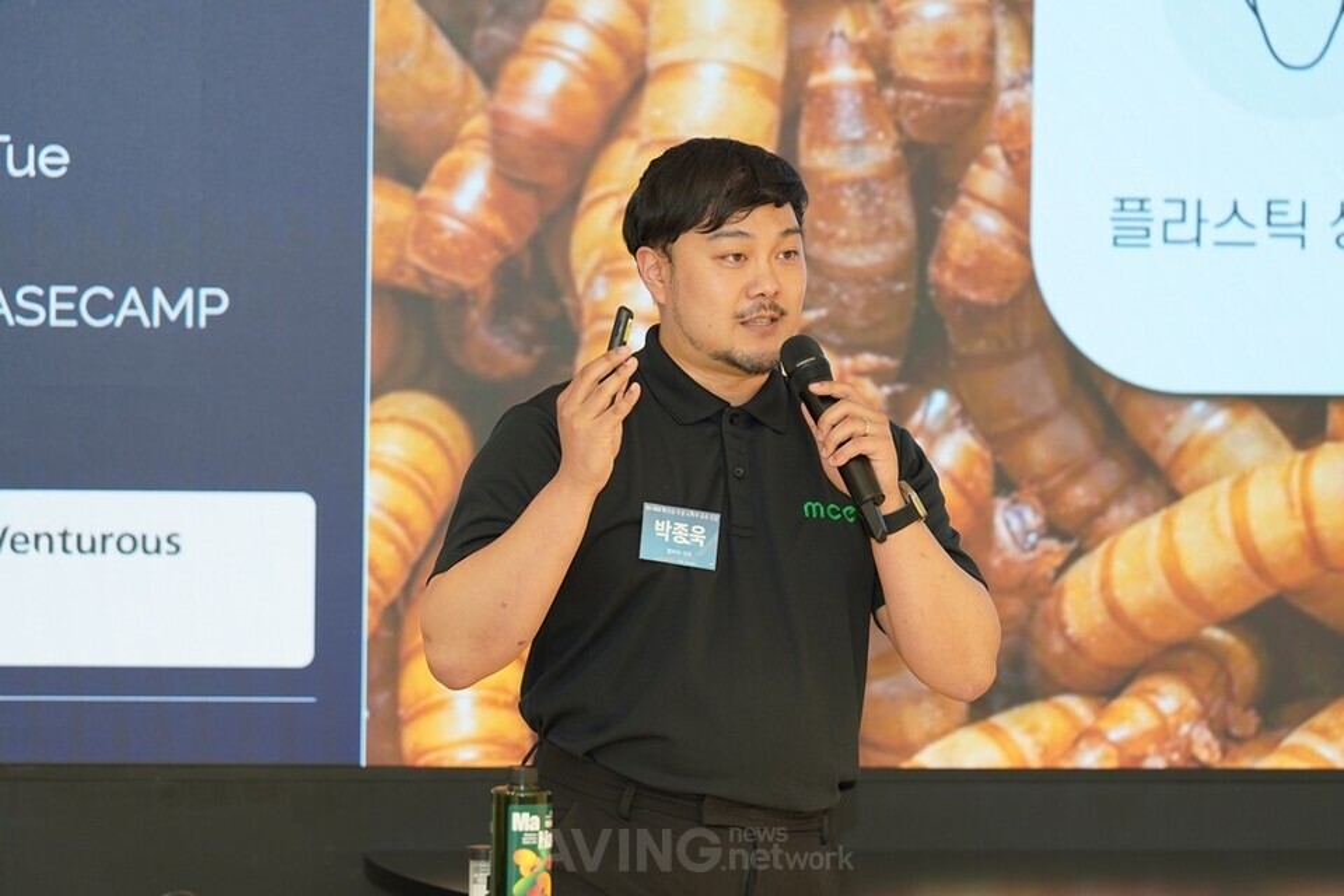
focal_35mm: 131
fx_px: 4890
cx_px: 672
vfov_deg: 10.5
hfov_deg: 15.6
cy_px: 448
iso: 800
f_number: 4
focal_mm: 131
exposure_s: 1/160
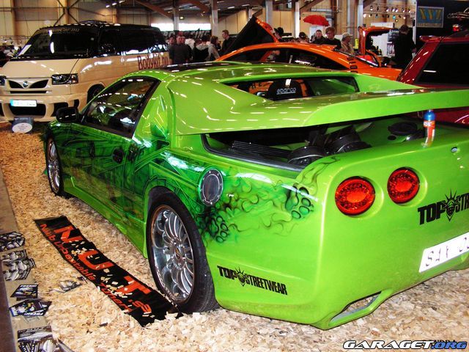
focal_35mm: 36
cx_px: 234
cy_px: 176
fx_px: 488
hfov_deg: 51.4
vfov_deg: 39.7
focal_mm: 6
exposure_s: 1/40
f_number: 3.2
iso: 160
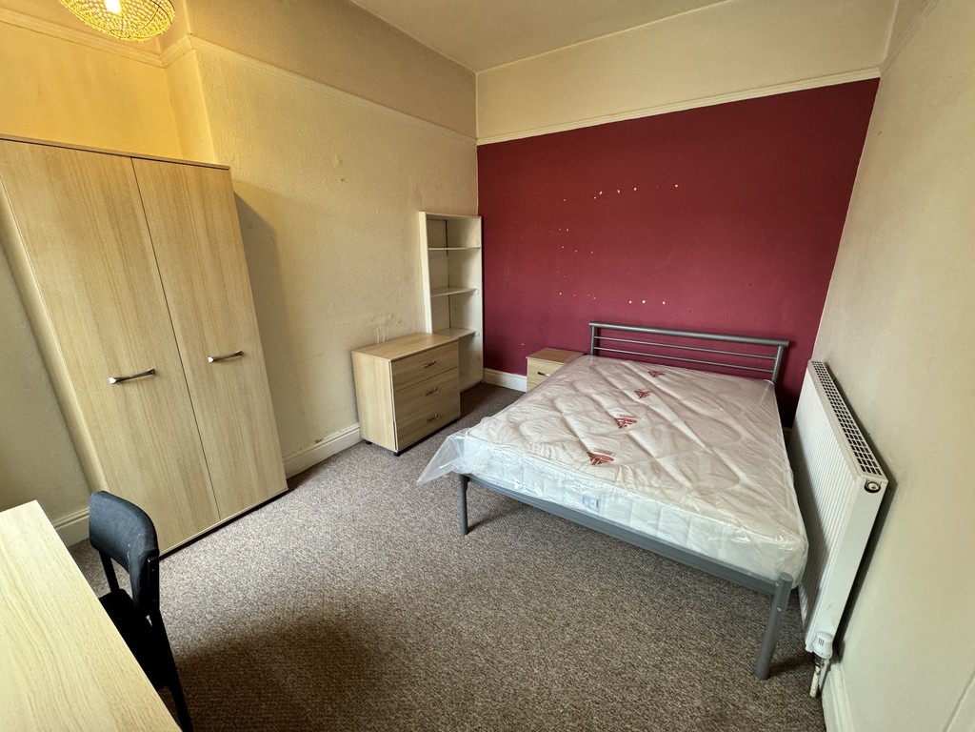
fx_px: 394
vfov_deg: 85.7
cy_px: 366
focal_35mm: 14
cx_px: 488
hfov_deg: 102.1
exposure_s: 1/50
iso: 320
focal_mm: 2.22
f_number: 2.2
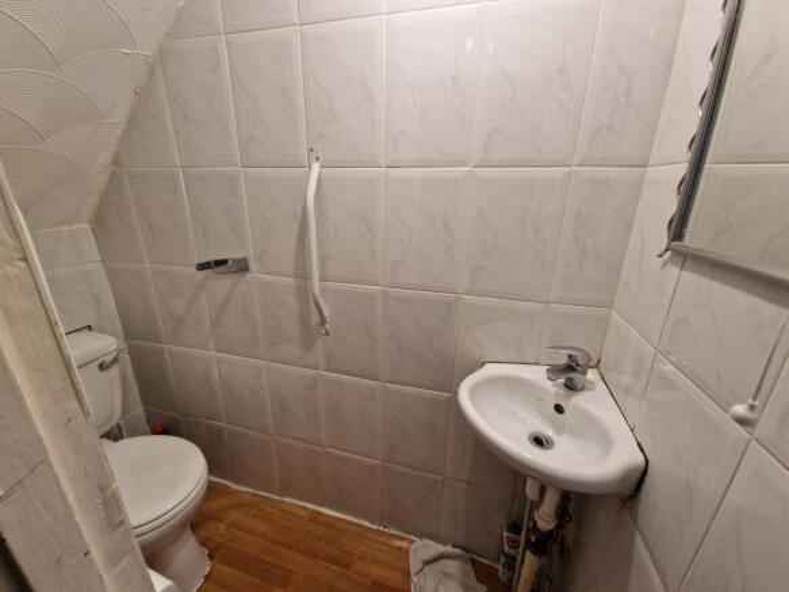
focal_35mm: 13
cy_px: 296
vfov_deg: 89.9
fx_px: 296
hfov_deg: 106.2
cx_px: 394
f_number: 2.2
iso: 125
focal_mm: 2.2
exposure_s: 1/50
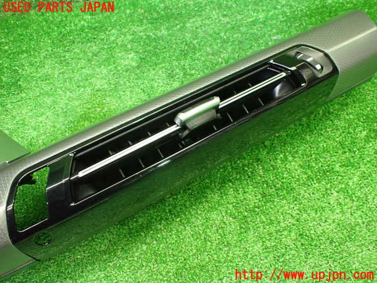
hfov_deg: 60.0
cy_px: 142
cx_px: 188
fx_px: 327
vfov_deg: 46.8
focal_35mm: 30
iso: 800
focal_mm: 5.4
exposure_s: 1/60
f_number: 2.3
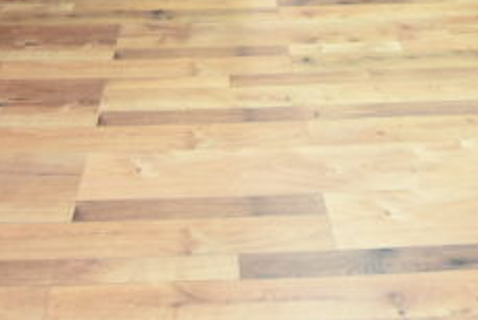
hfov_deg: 41.9
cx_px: 225
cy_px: -211
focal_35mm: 47
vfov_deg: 21.7
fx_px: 624
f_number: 2.8
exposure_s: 1/200
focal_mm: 14
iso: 1250
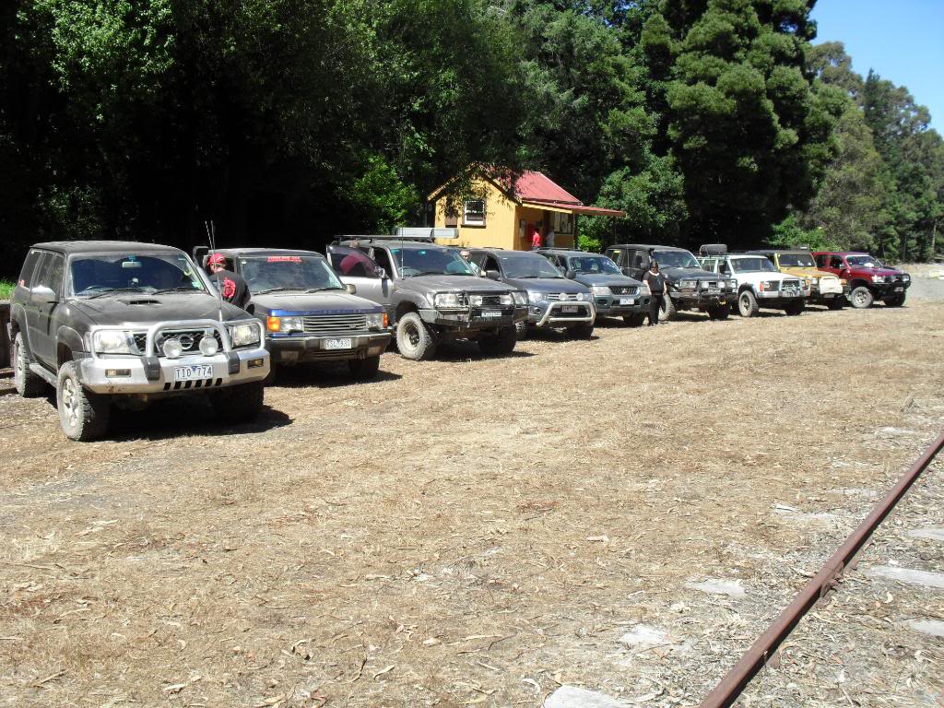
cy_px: 354
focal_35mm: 35
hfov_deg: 52.6
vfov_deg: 40.7
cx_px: 472
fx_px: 954
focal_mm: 6.3
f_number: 8.4
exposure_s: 1/125
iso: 100
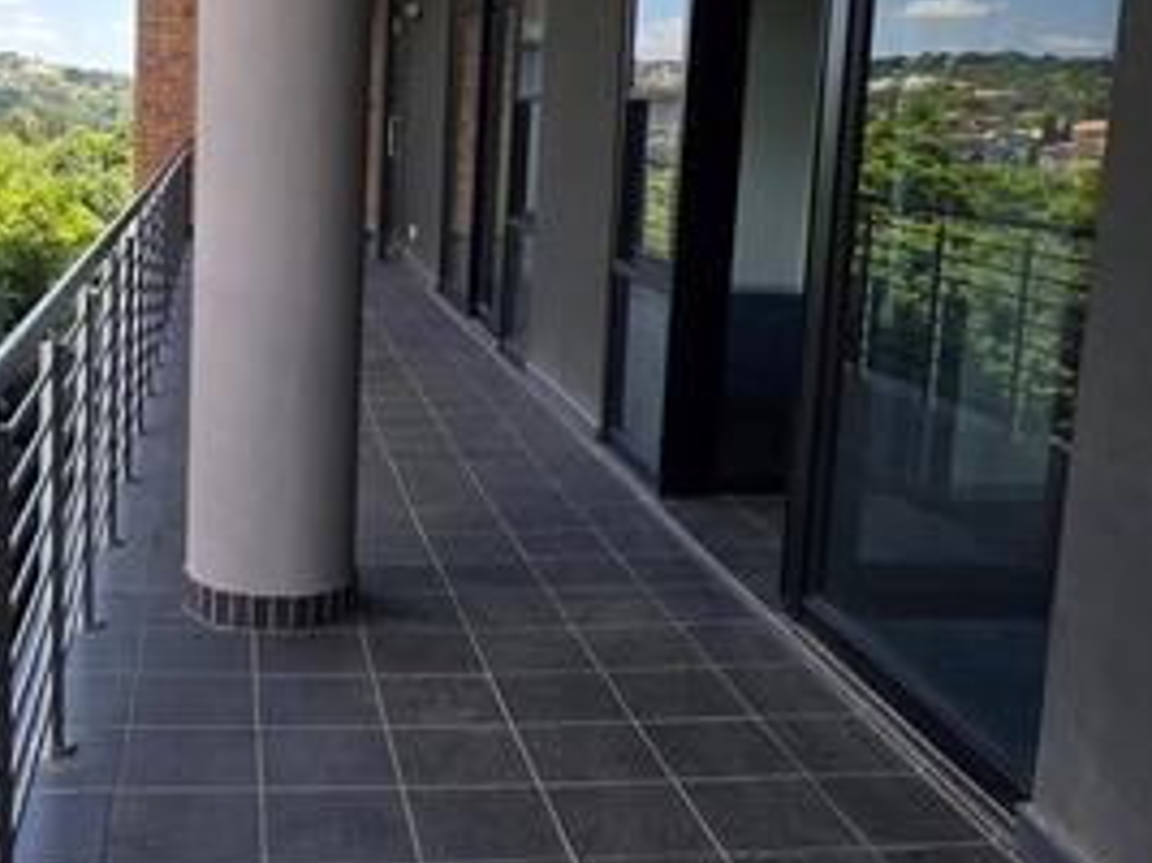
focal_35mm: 39
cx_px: 388
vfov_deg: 36.5
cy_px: 311
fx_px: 1297
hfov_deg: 47.1
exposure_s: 1/571
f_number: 1.9
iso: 40
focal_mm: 2.2
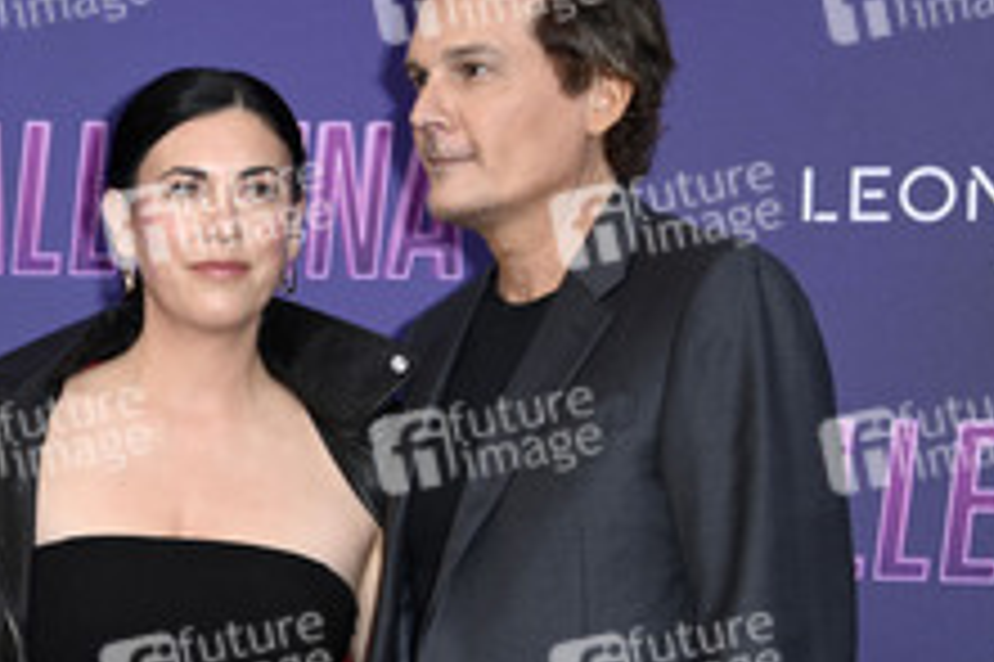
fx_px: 5187
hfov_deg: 10.9
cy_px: 554
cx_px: 97
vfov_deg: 7.3
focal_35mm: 188
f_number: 5.6
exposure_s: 1/250
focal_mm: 92
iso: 500
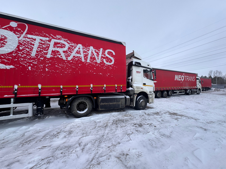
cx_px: 113
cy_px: 84
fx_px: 91
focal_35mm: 14
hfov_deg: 102.1
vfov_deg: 85.7
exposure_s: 1/600
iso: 40
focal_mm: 2.22
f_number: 2.2
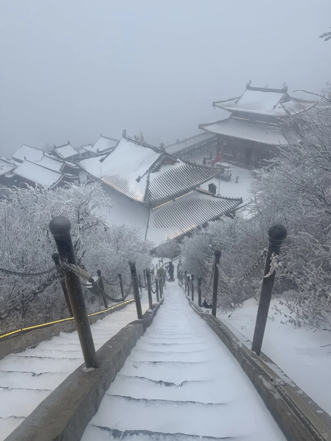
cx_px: 166
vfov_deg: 71.6
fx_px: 306
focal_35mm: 24
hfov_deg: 56.8
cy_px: 220
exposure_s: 1/868
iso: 80
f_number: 1.78
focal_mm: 6.76
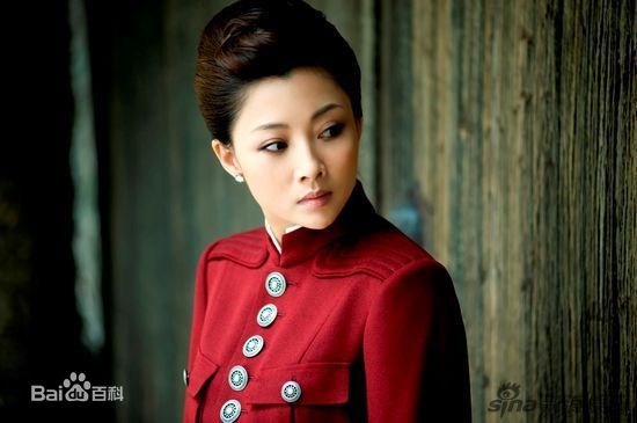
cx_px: 318
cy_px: 212
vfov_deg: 6.8
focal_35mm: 200
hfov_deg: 10.3
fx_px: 3534
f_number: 2.8
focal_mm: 200
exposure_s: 1/160
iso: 800
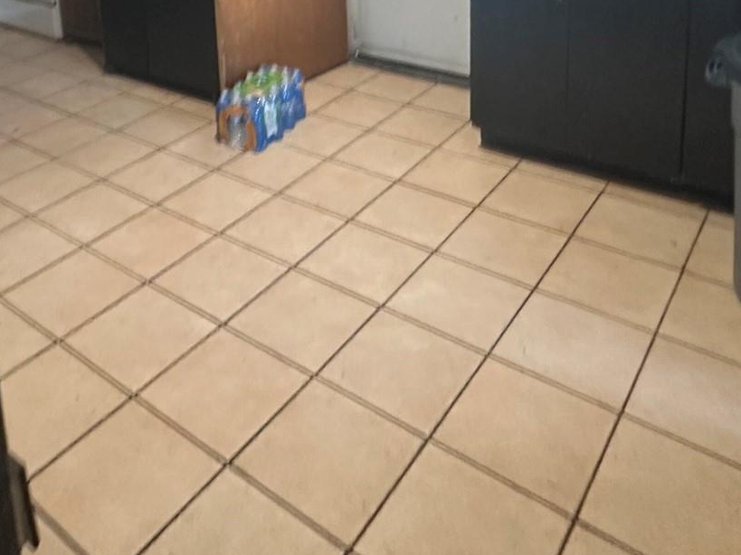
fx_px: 749
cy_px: -55
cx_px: 269
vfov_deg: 35.0
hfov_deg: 52.0
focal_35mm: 35
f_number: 2.2
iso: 320
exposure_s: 1/60
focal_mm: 2.22
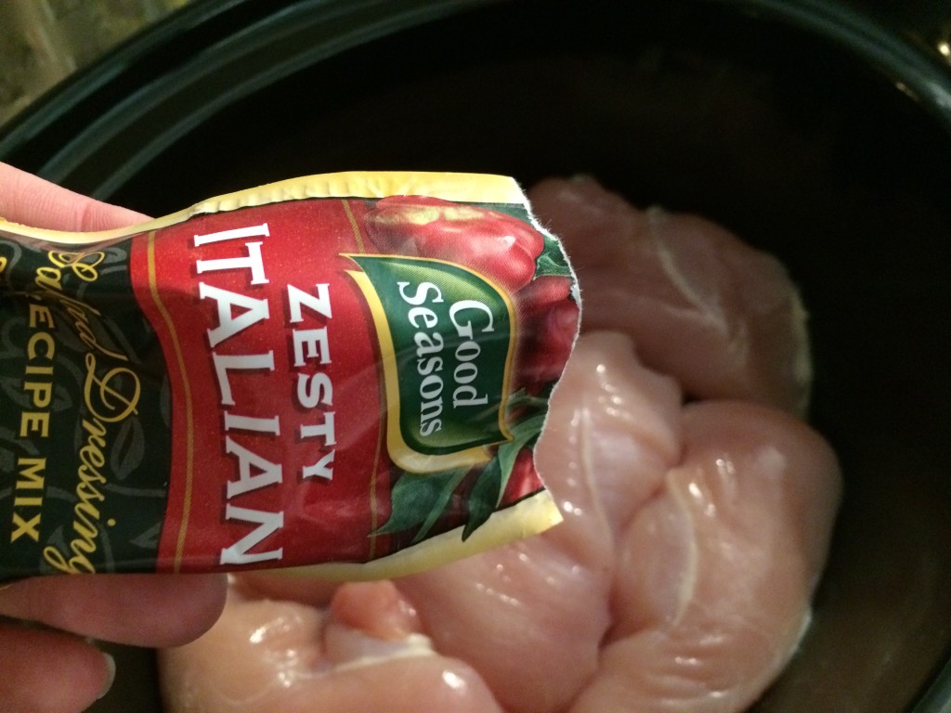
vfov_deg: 48.2
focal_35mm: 29
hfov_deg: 61.7
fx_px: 797
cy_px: 356
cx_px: 476
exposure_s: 1/15
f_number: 2.2
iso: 320
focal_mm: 4.15
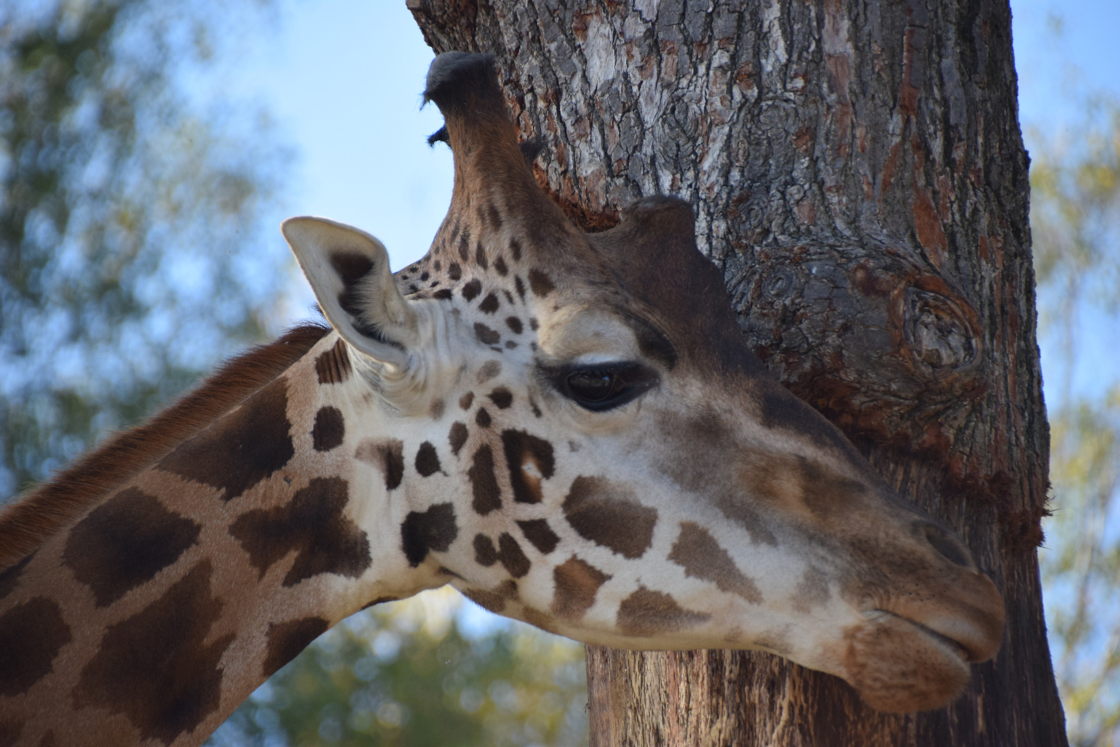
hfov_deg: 6.5
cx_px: 560
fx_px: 9799
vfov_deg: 4.4
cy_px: 374
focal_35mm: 315
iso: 800
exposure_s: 1/1000
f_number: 6.3
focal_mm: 210
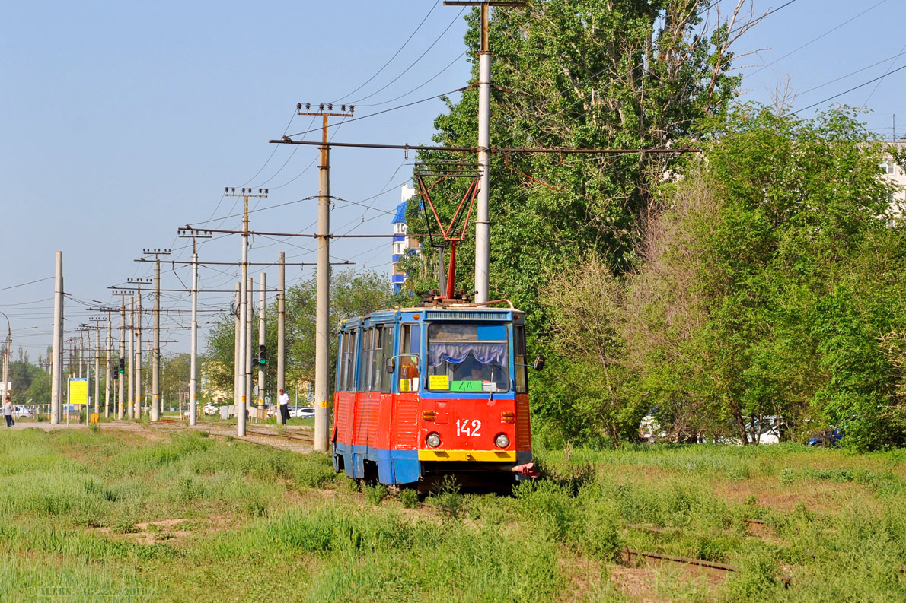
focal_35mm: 139
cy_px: 302
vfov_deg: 9.9
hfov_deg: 14.8
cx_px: 451
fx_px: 3497
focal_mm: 92
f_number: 8
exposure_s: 1/500
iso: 200
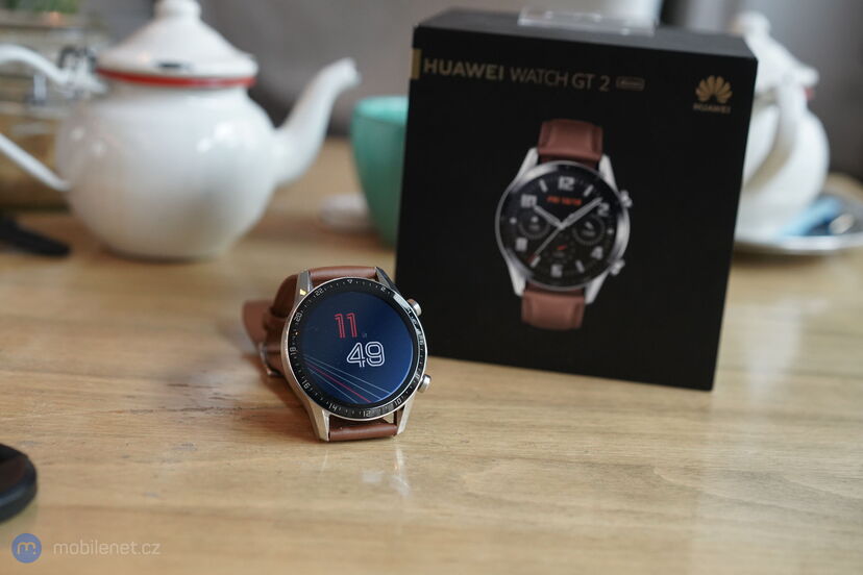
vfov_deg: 24.6
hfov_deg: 36.2
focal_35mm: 55
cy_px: 288
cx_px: 432
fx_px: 1318
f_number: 4.5
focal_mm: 55
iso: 3200
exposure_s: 1/250
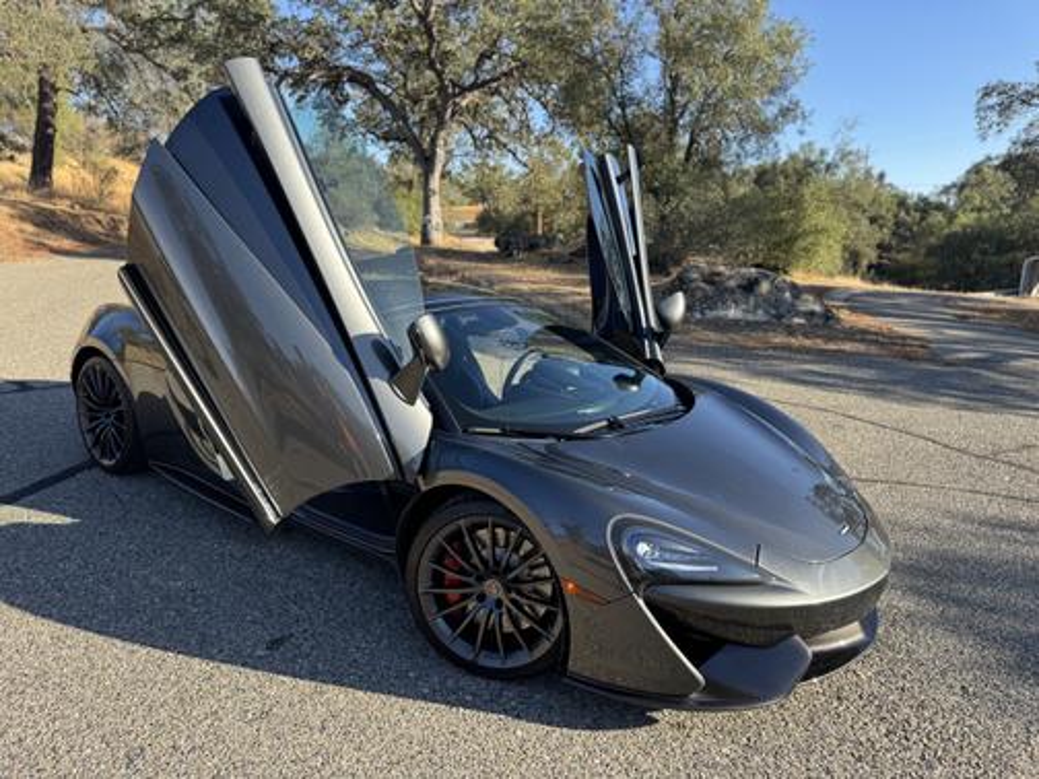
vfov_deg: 56.8
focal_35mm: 24
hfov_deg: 71.6
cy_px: 390
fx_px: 720
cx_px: 520
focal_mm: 6.76
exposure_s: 1/1094
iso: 80
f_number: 1.78
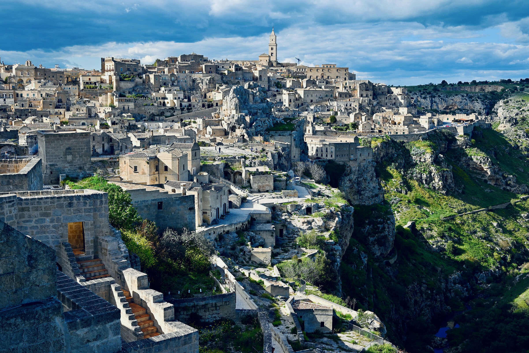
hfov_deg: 48.4
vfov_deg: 33.4
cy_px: 176
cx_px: 264
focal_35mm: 40
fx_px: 588
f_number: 9.5
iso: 50
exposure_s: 1/125
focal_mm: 40
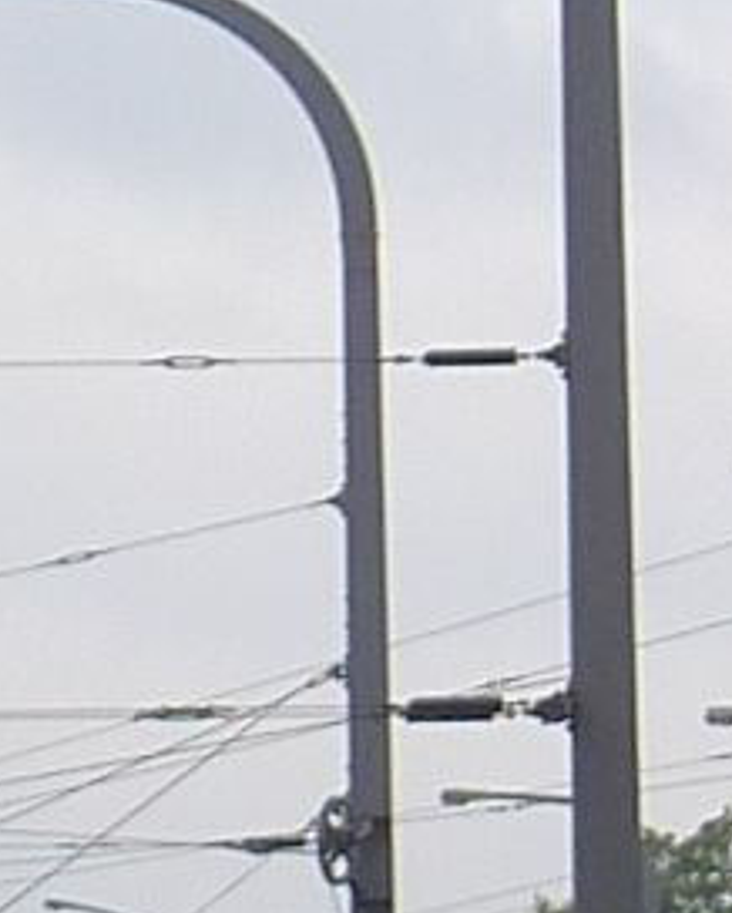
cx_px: 1531
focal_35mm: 642
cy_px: 1413
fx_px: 17366
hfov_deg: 2.4
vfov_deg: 3.0
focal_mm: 14.9
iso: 100
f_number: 3
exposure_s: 1/100
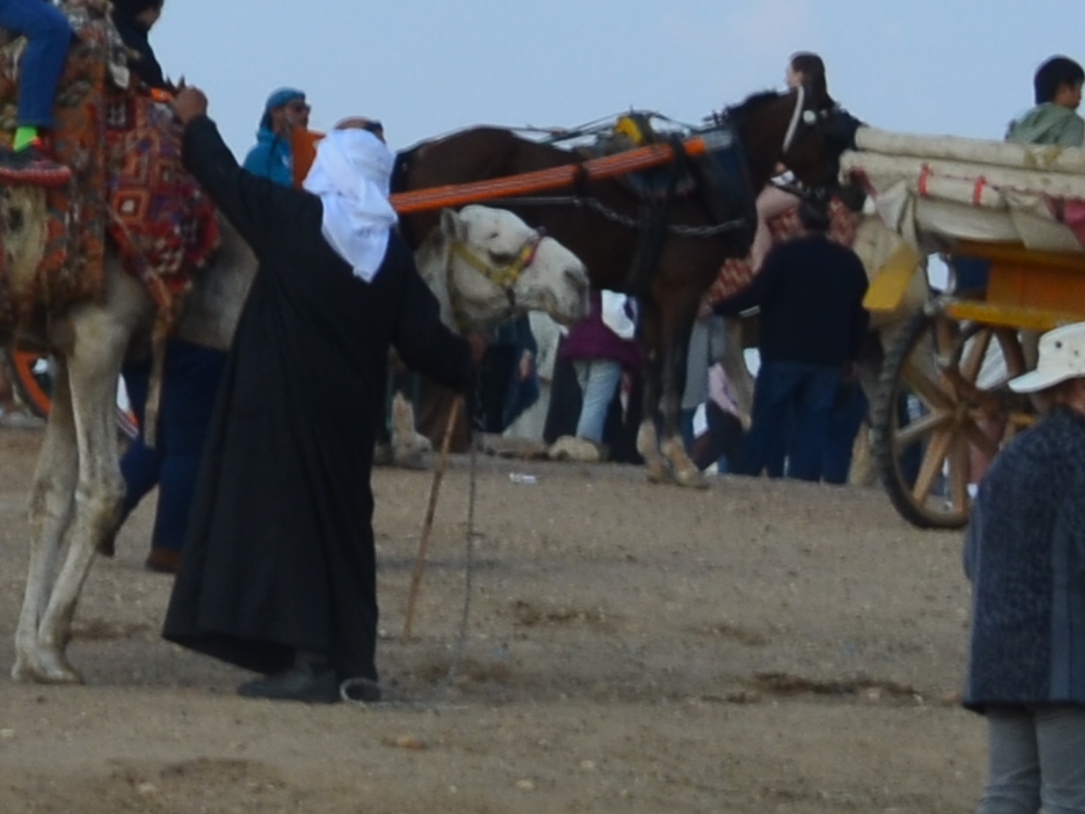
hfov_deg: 6.7
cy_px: 1106
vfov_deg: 5.5
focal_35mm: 266
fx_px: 8337
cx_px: -2173
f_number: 11
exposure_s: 1/125
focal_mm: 30
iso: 200
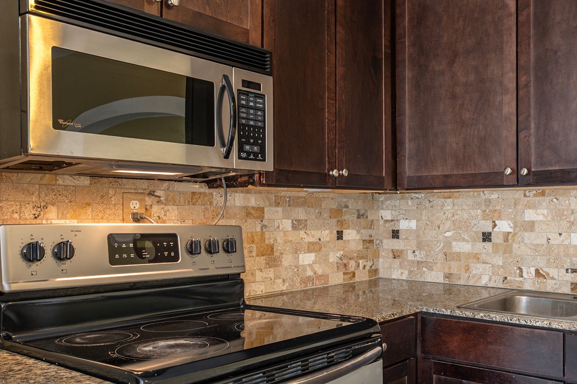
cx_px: 367
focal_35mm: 35
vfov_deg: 37.7
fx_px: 561
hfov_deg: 53.8
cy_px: 222
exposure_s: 1/3
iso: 100
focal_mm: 20
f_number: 9
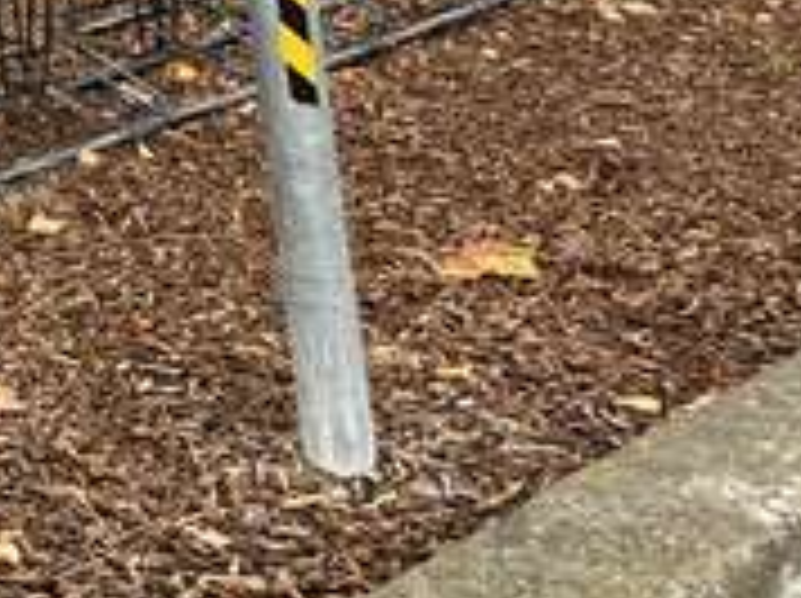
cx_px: -351
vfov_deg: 18.6
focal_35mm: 63
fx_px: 1456
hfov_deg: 24.8
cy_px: -445
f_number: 2.2
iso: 40
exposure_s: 1/185
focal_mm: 2.22
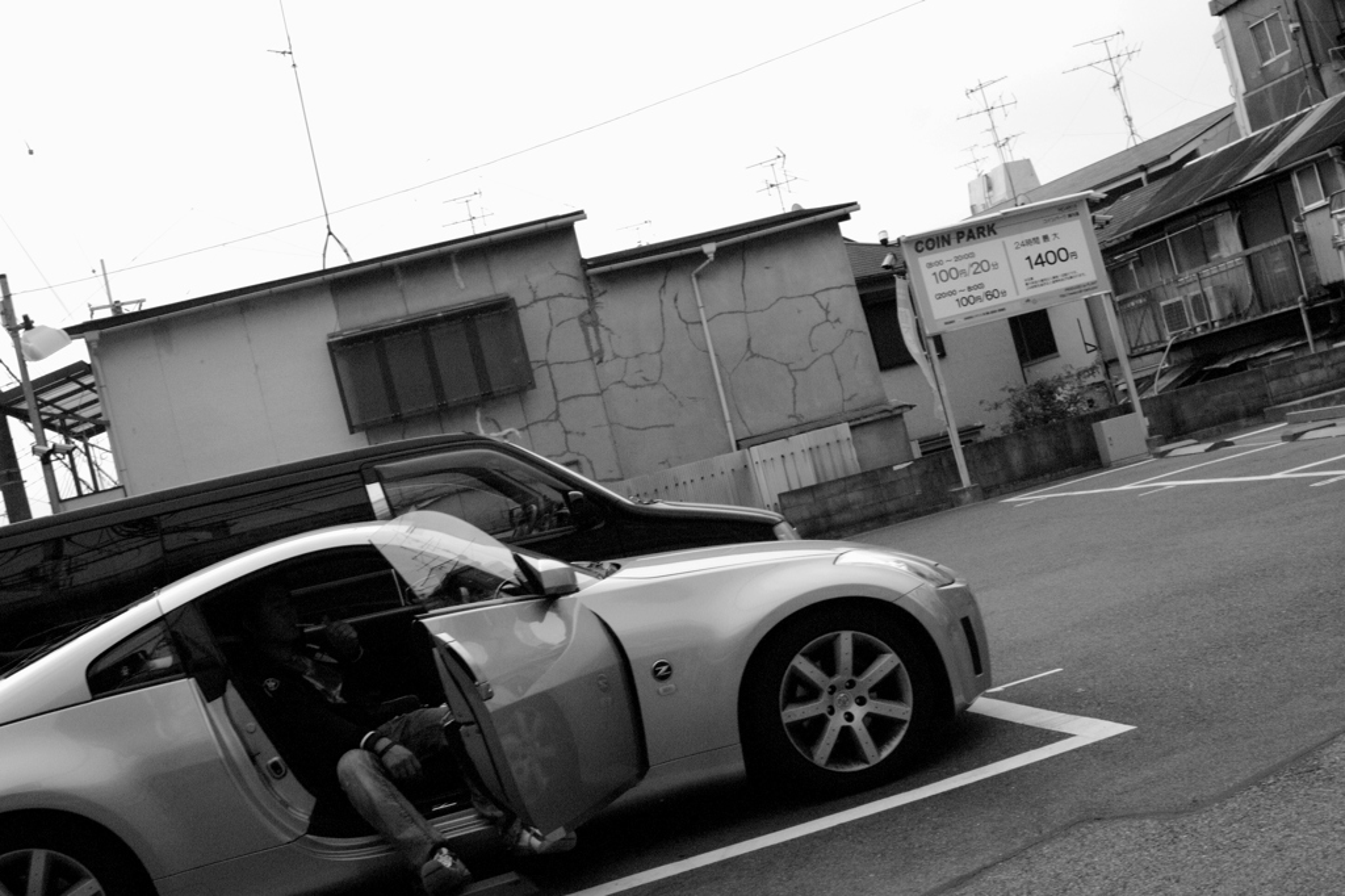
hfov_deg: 47.4
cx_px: 672
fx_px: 1531
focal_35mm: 41
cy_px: 448
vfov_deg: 32.6
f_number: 10
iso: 800
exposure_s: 1/500
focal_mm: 24.2
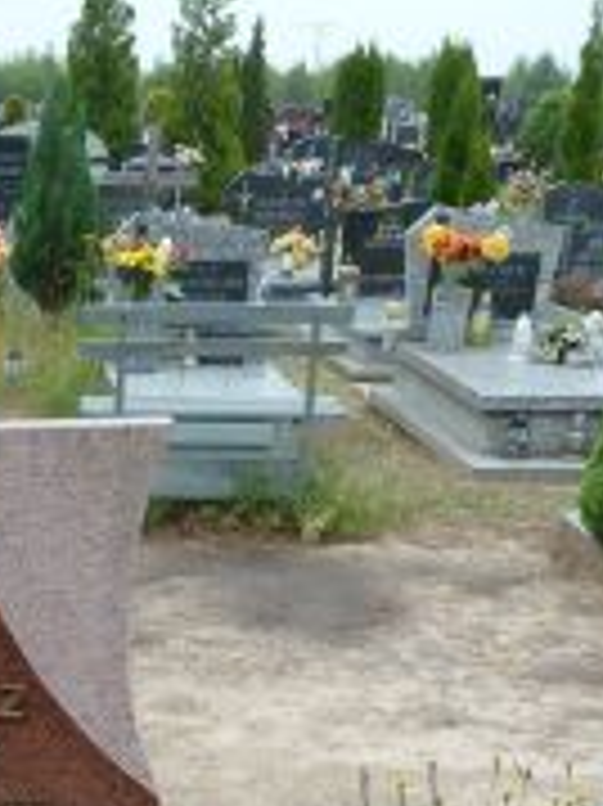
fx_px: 1558
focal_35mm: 67
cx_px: -122
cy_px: 1036
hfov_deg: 20.5
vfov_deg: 25.2
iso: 80
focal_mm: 4.1
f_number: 3.5
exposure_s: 1/125
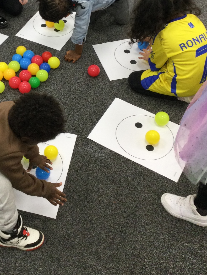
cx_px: 34
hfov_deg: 26.0
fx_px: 438
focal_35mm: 55
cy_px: 59
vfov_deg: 34.0
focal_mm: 3.3
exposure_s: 1/33
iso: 50
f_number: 2.4
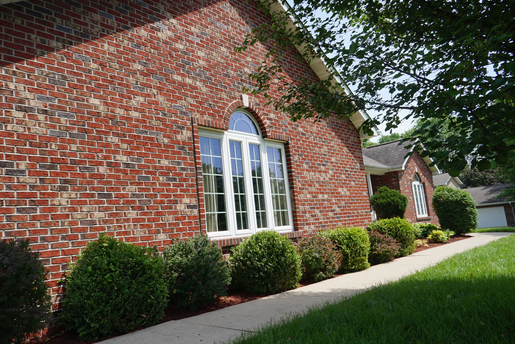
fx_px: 386
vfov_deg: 47.9
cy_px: 181
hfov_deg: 67.1
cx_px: 226
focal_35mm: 27
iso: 100
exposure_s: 1/80
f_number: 11
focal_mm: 16
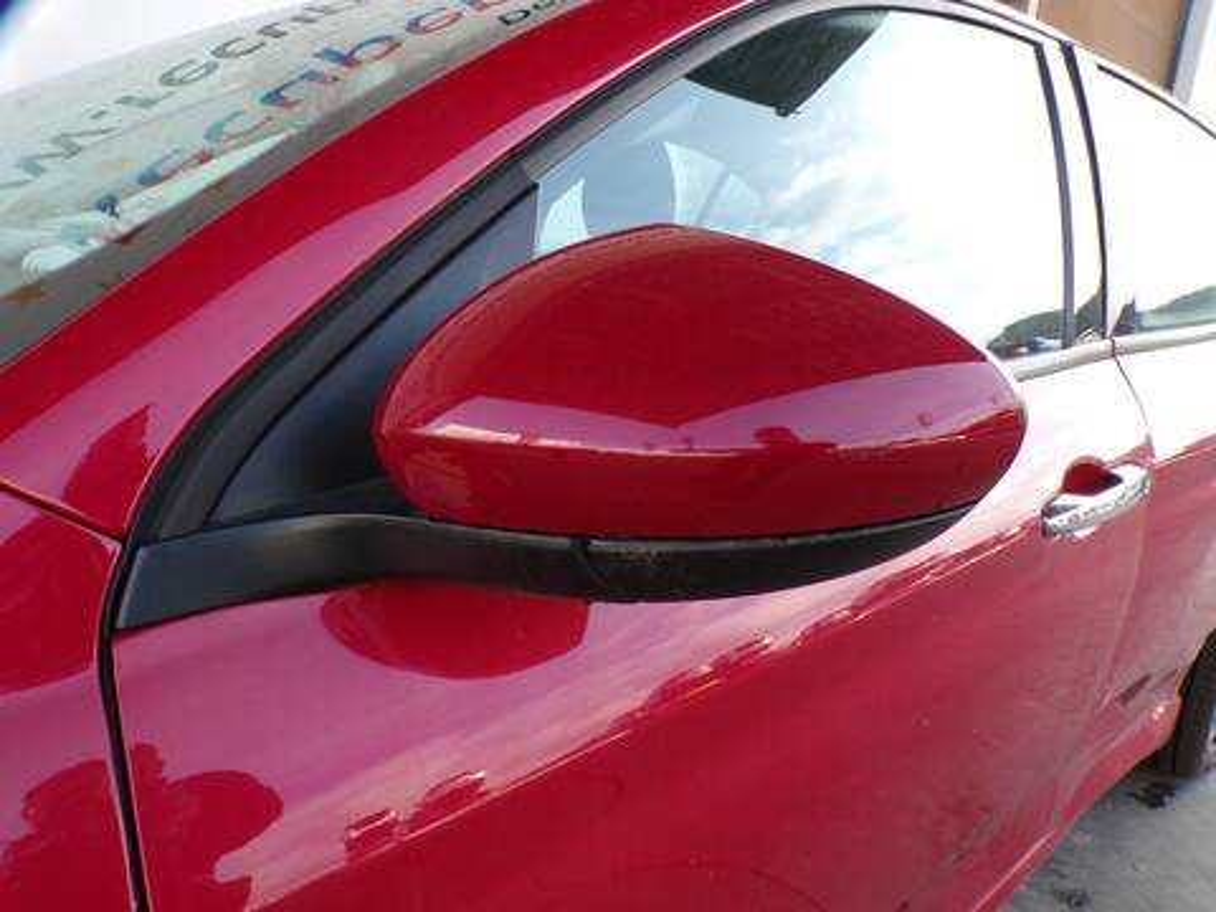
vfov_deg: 56.8
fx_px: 843
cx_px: 608
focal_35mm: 24
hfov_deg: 71.6
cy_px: 456
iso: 100
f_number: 4.4
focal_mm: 4.3
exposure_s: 1/80
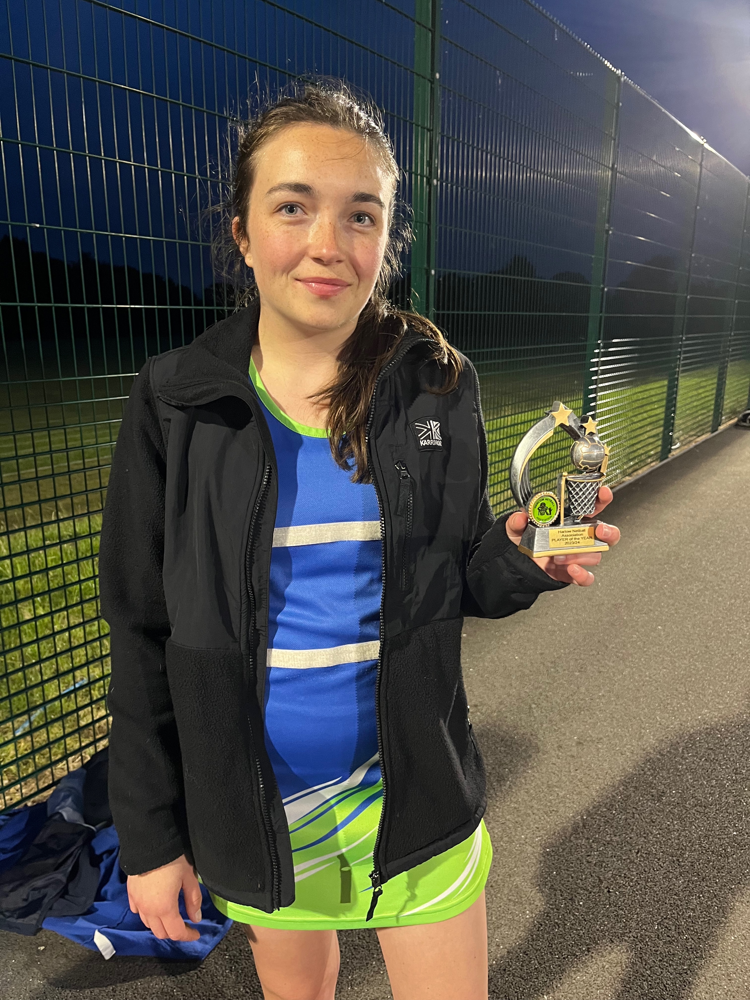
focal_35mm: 26
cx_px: 375
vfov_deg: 67.3
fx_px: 751
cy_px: 500
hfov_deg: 53.1
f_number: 1.6
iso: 250
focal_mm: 5.1
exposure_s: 1/50
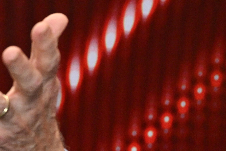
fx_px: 2335
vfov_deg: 3.7
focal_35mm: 372
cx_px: -165
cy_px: 139
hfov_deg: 5.5
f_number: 5.6
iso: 3200
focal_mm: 104
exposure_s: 1/200
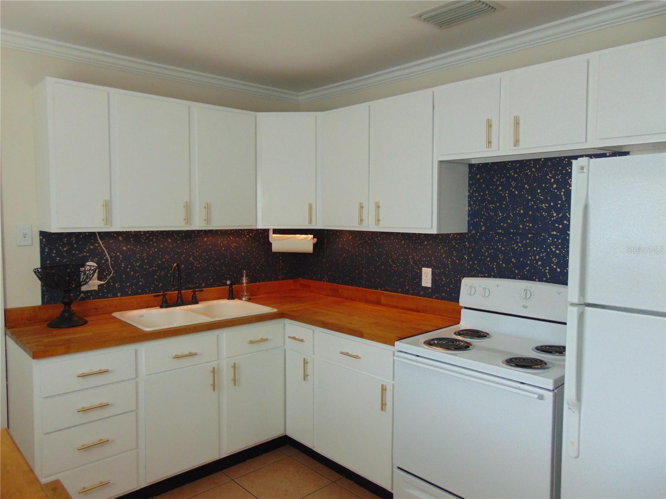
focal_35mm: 25
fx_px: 481
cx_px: 333
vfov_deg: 54.9
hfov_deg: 69.4
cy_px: 250
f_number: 3
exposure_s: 1/30
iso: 250
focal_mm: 4.5
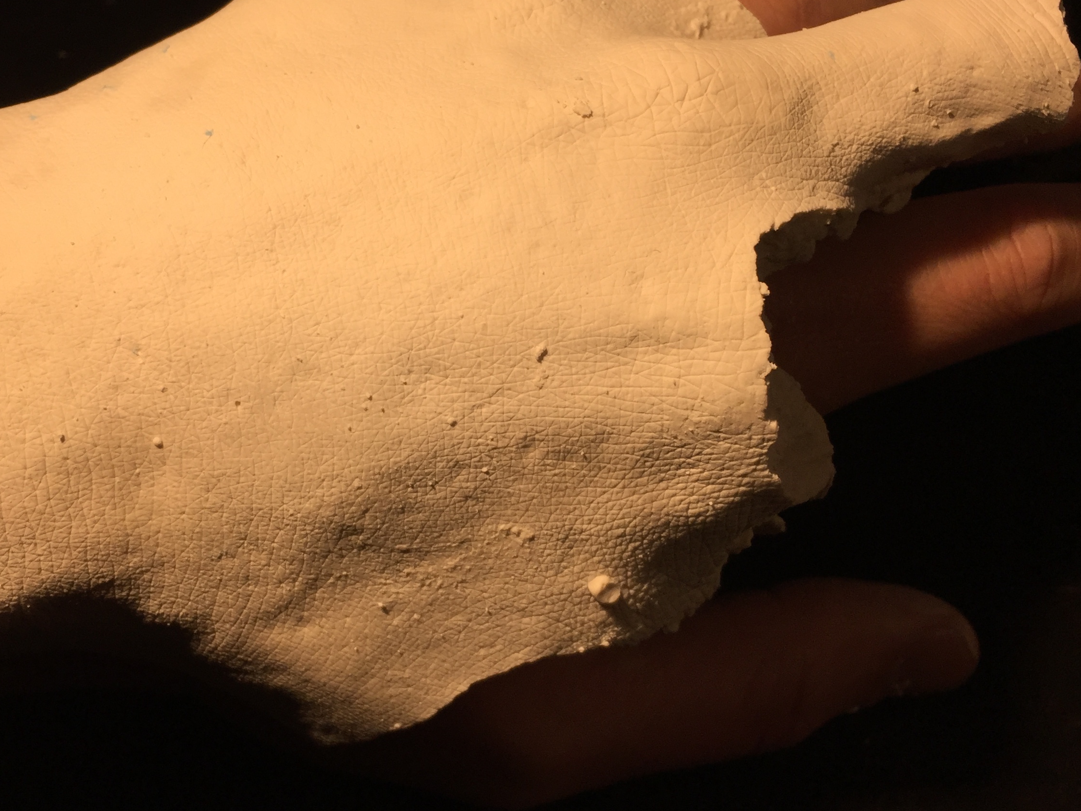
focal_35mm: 42
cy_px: 335
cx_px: 470
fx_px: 1311
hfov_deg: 44.7
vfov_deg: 34.3
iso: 32
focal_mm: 4.15
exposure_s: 1/507
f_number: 2.2
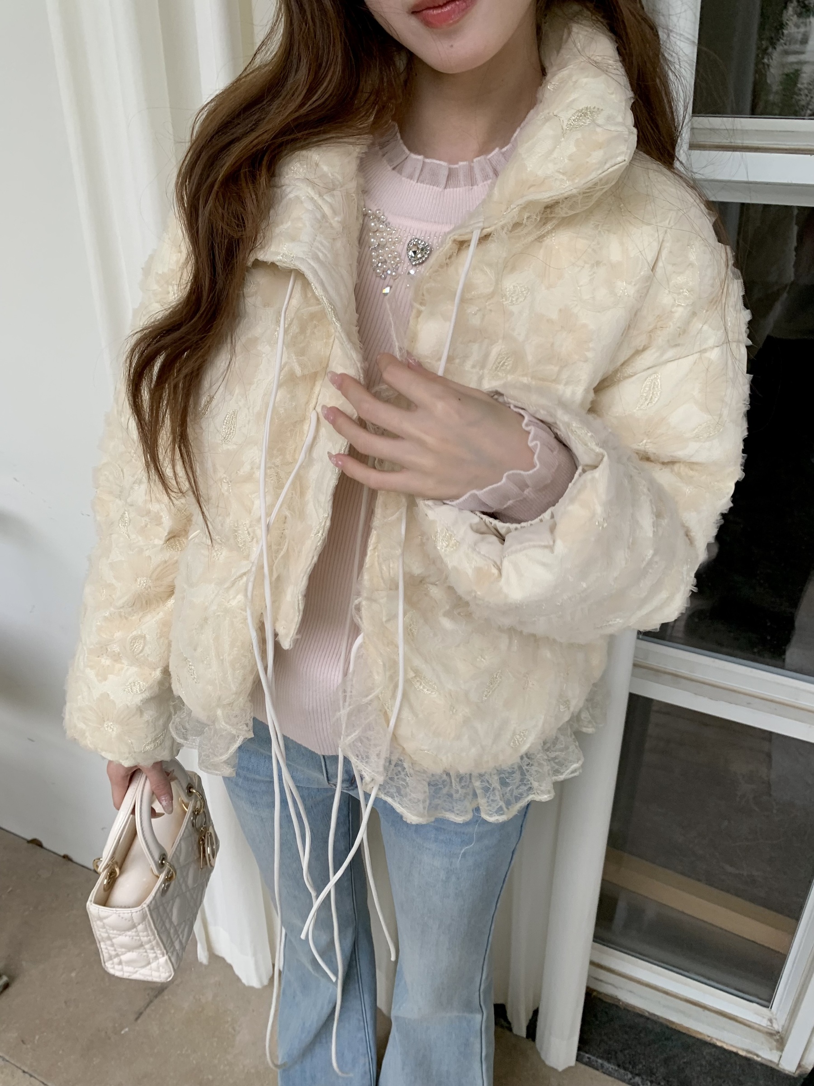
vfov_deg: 67.3
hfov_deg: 53.1
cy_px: 543
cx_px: 407
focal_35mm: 26
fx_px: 815
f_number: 1.8
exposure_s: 1/121
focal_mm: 4.25
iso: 50
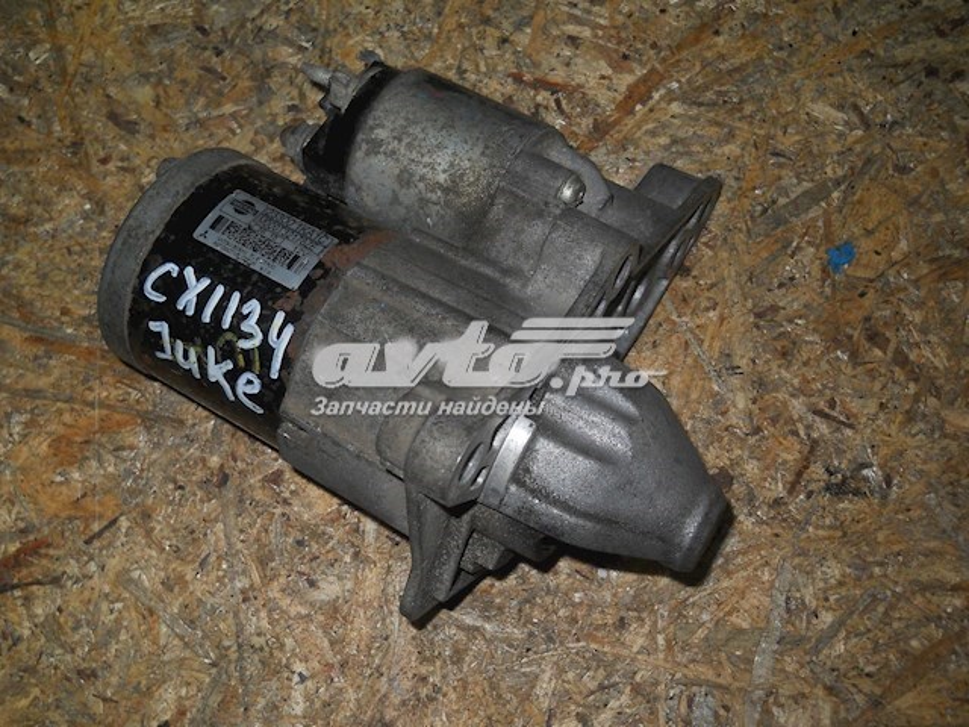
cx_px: 484
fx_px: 1148
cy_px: 364
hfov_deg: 45.8
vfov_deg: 35.1
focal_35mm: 41
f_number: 5.5
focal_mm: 6.72
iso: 80
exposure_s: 1/30
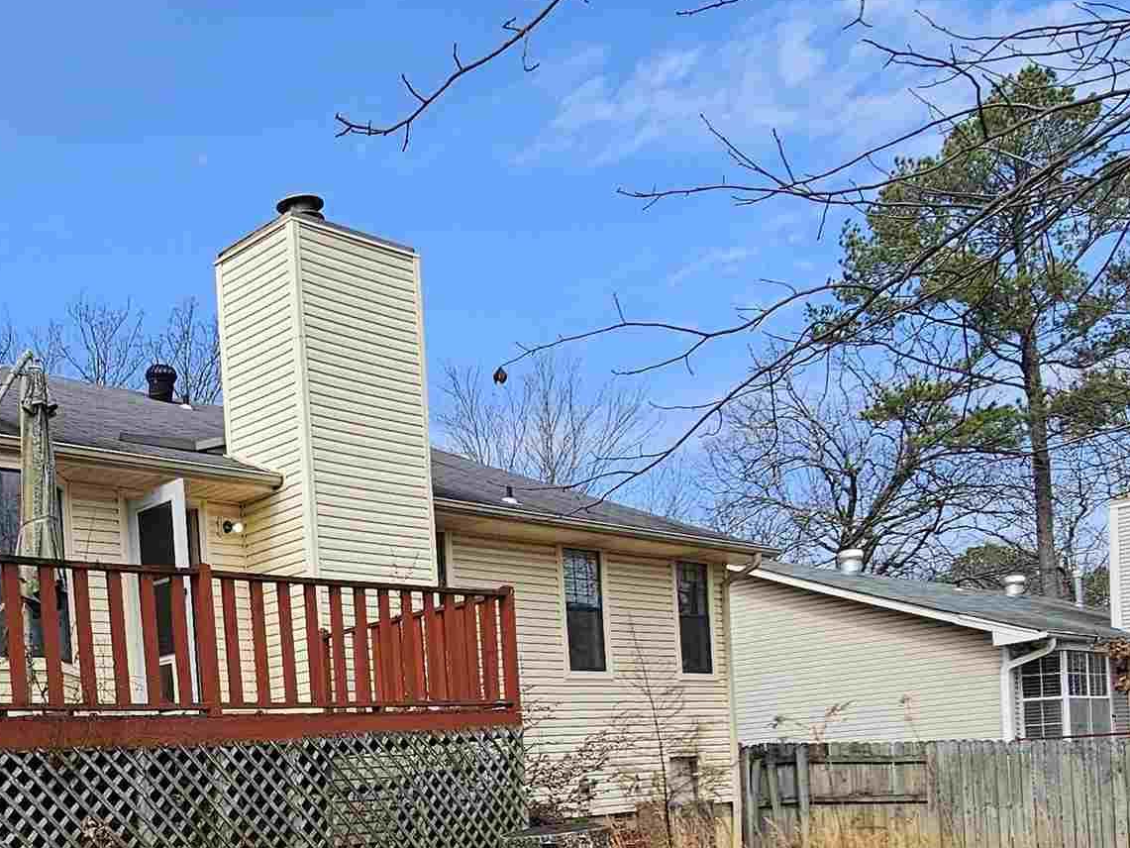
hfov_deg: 48.6
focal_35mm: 35
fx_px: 1143
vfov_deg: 37.1
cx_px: 175
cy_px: 817
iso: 50
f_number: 2.2
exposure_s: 1/1484
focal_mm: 2.2
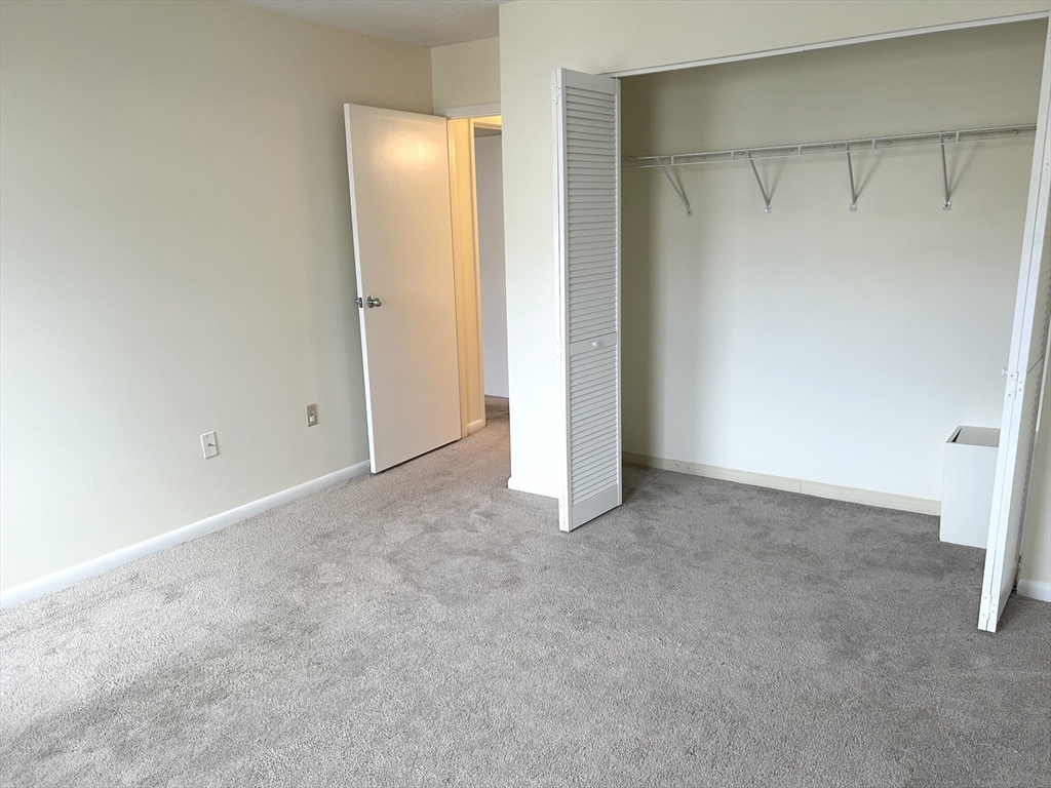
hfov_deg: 67.3
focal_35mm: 26
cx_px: 526
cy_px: 394
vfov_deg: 53.1
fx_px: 789
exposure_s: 1/120
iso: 100
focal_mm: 5.7
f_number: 1.5
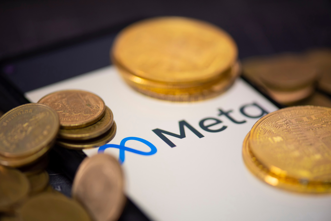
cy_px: 110
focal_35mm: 105
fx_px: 966
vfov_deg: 13.1
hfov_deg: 19.4
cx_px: 166
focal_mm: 105
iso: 400
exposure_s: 1/100
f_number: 3.3
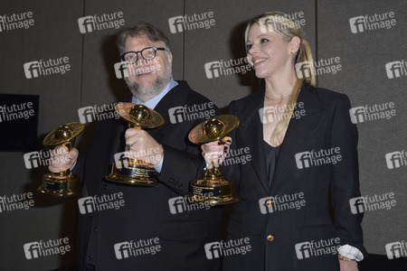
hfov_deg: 53.1
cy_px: 136
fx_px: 407
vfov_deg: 36.9
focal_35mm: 36
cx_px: 204
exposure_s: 1/250
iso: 400
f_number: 6.3
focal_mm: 36
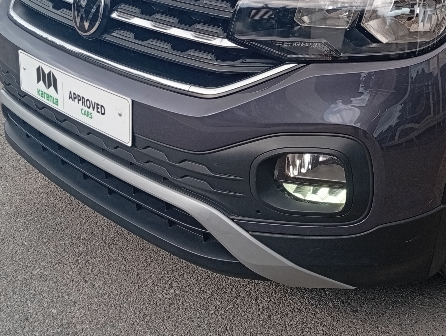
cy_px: 11
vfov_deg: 25.5
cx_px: 380
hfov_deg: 33.5
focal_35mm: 55
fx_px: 710
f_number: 1.8
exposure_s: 1/187
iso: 52
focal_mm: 3.98
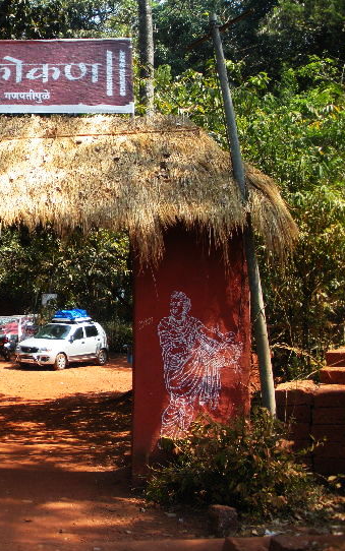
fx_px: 782
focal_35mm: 52
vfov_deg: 38.9
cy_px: 273
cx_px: -18
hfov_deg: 23.6
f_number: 3.5
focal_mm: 6.3
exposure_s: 1/184
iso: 64
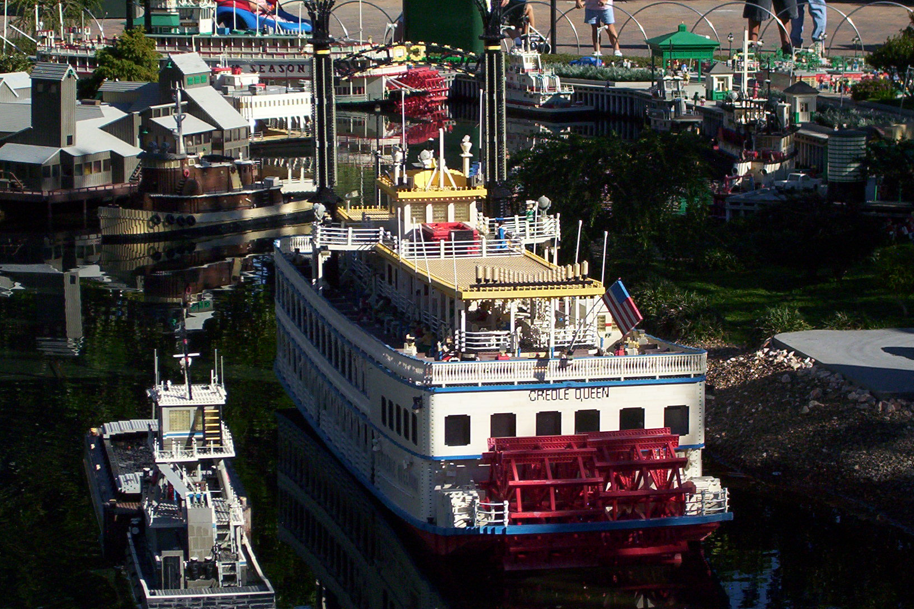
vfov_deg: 10.5
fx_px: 3300
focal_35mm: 130
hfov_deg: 15.8
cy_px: 315
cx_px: 458
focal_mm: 16.3
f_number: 4.62
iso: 100
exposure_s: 1/973
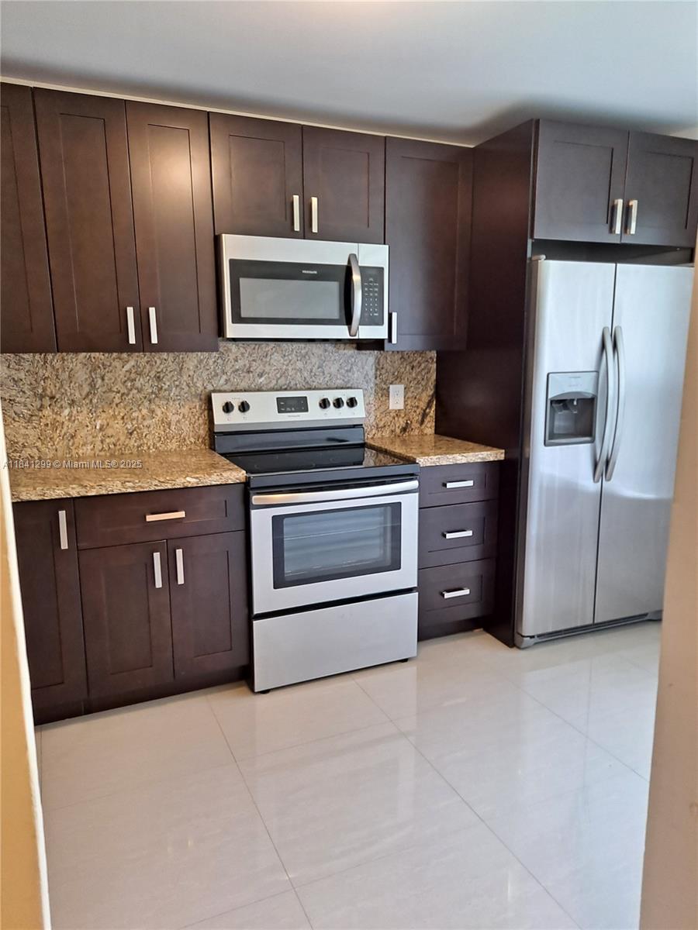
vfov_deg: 69.4
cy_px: 465
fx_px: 672
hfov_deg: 54.9
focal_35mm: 25
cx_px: 349
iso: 125
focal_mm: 4.6
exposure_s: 1/60
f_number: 2
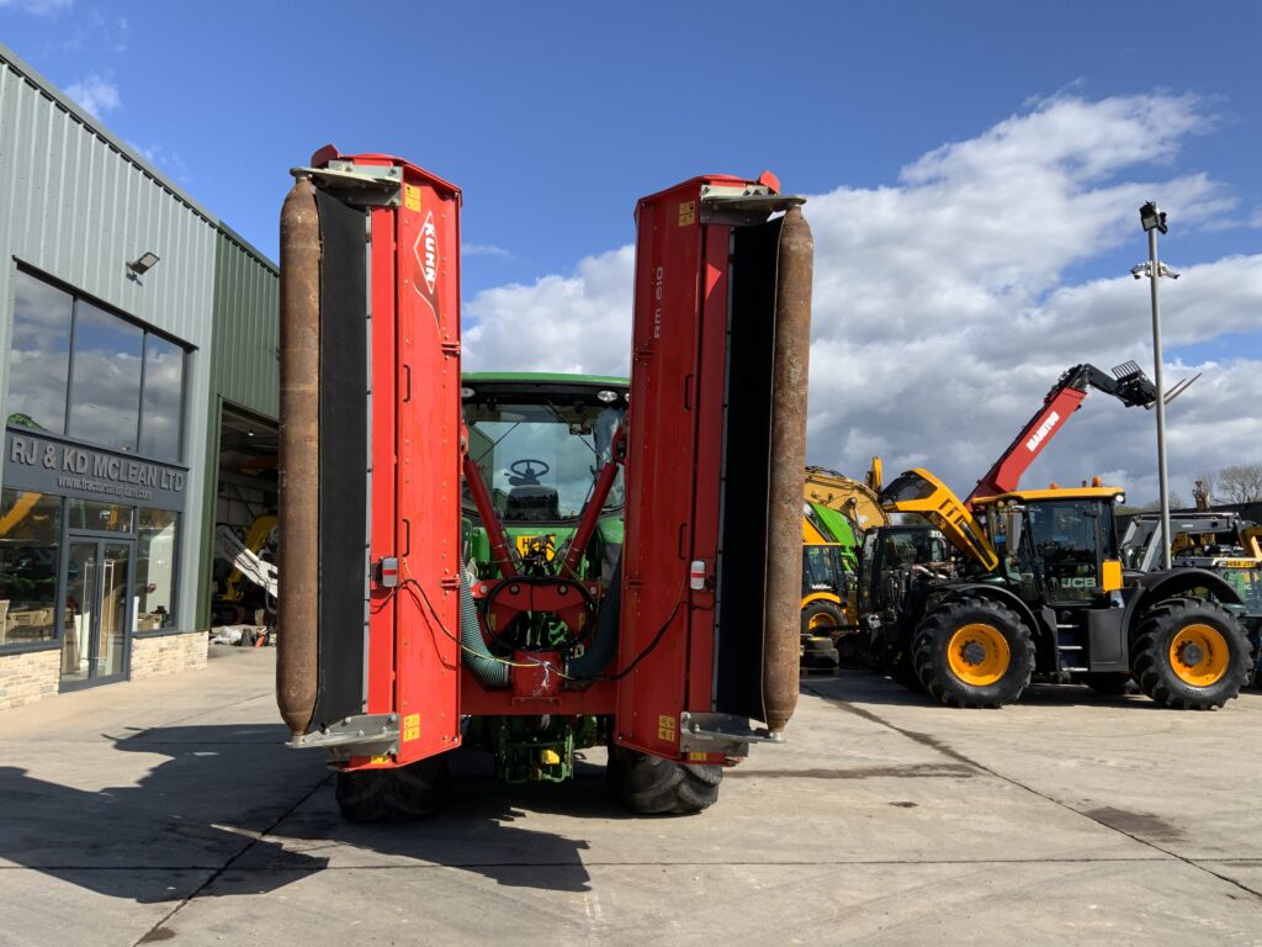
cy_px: 474
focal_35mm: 29
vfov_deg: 48.2
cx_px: 631
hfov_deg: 61.7
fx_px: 1057
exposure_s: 1/1984
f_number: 1.8
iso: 20
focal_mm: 3
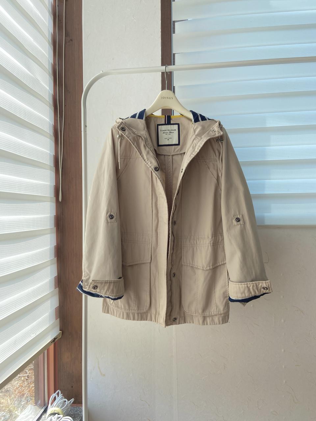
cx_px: 158
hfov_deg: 53.1
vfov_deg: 67.3
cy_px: 210
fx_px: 316
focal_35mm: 26
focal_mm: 4.25
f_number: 1.8
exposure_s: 1/487
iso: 32
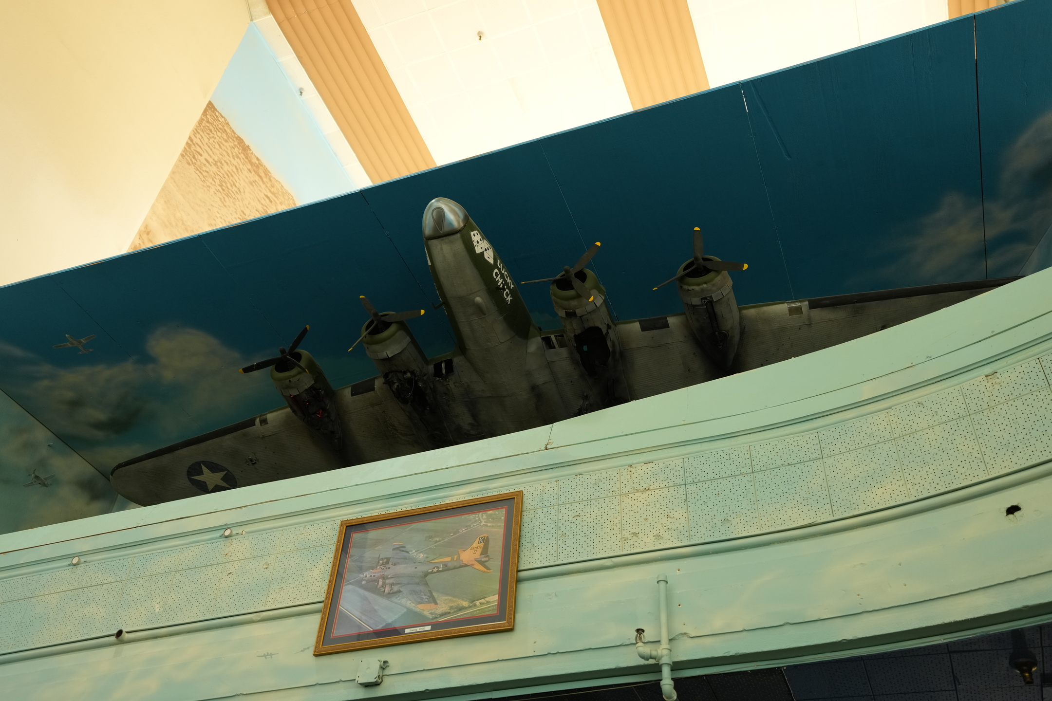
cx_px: 526
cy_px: 350
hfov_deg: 54.4
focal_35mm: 35
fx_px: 1023
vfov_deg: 37.9
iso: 800
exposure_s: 1/40
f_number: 2.8
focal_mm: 35
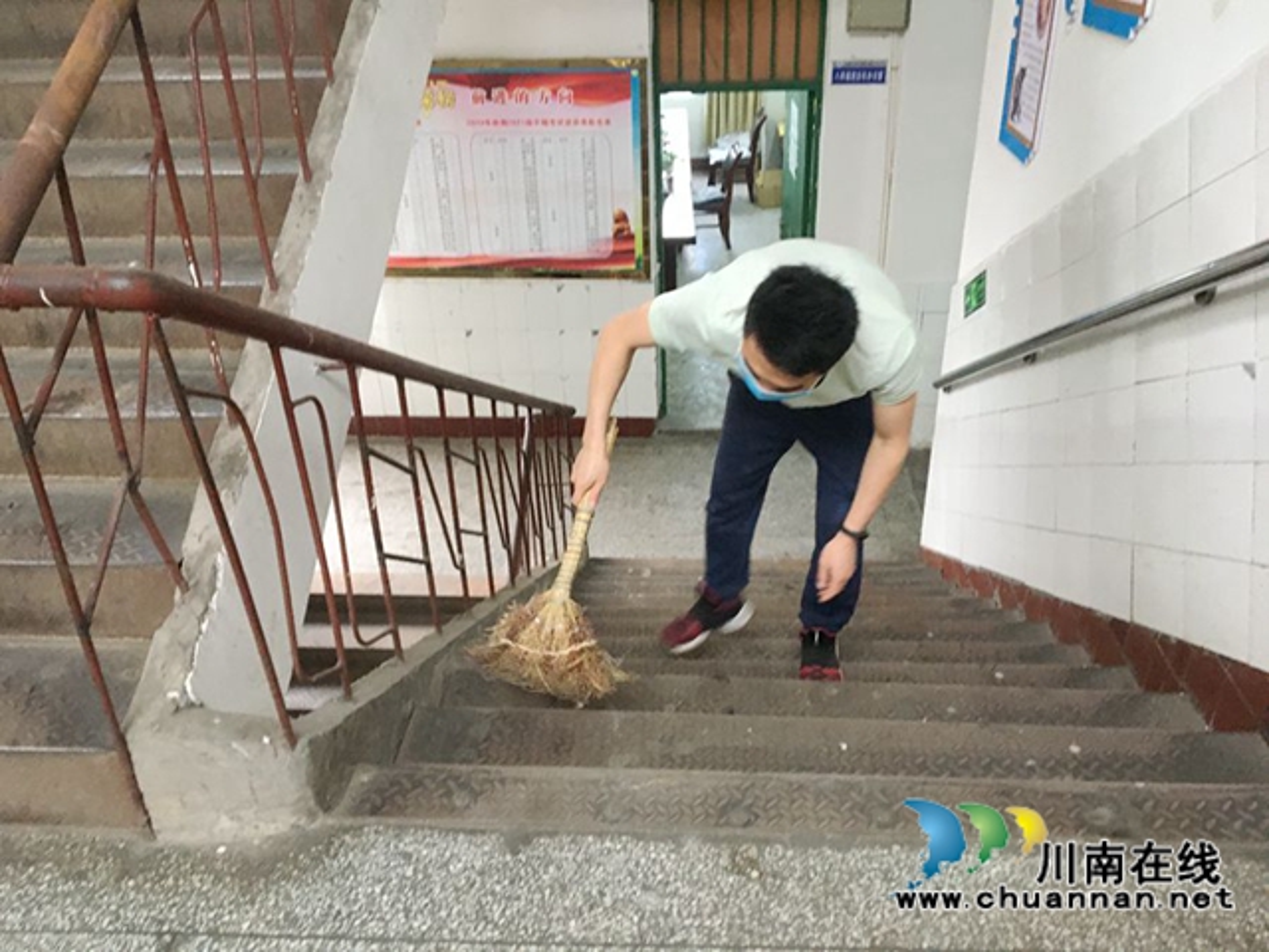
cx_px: 634
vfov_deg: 48.2
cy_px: 476
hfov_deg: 61.7
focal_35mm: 29
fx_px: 1063
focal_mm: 4.15
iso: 200
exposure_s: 1/25
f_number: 2.2
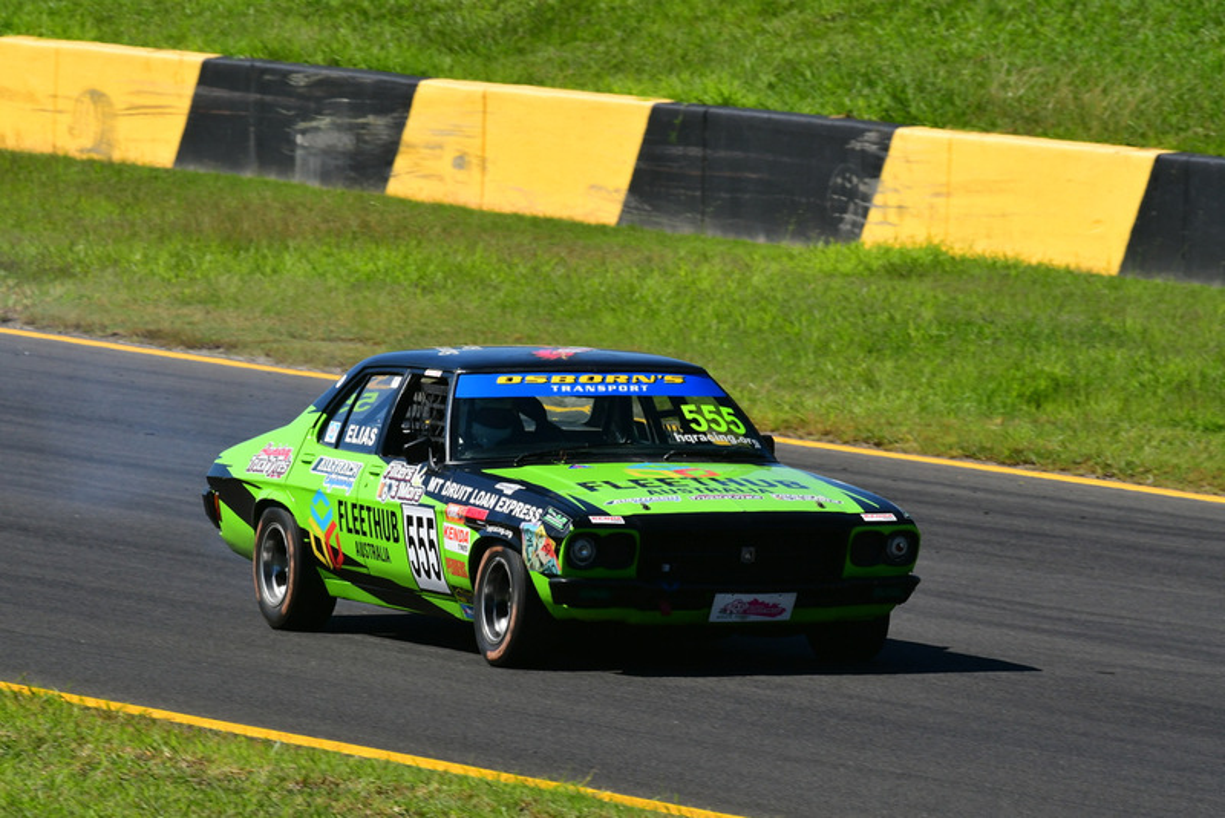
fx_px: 19402
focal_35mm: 570
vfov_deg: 2.4
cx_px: 612
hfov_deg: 3.6
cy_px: 409
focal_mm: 380
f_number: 13
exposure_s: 1/640
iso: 500
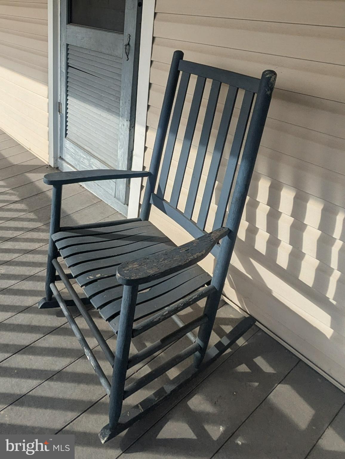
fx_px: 212
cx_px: 172
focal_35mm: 16
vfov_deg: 94.4
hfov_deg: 78.2
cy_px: 230
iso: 43
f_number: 2.2
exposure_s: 1/720
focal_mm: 2.35
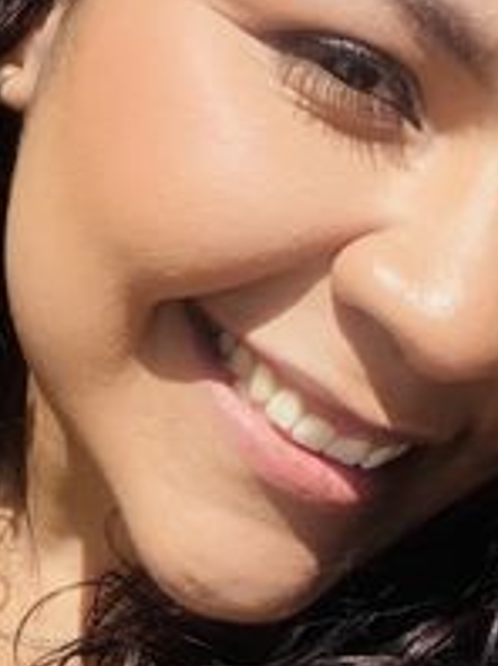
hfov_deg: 16.4
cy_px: 486
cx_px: 64
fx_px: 1711
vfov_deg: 21.9
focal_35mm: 89
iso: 25
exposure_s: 1/1316
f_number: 2.2
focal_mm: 2.71
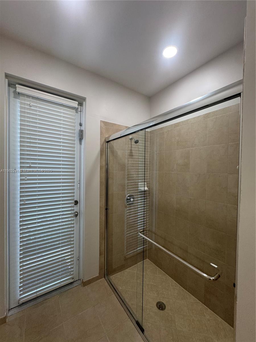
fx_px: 138
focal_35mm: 14
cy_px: 171
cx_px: 128
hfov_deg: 85.7
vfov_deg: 102.1
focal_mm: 2.22
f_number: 2.2
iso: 160
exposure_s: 1/120
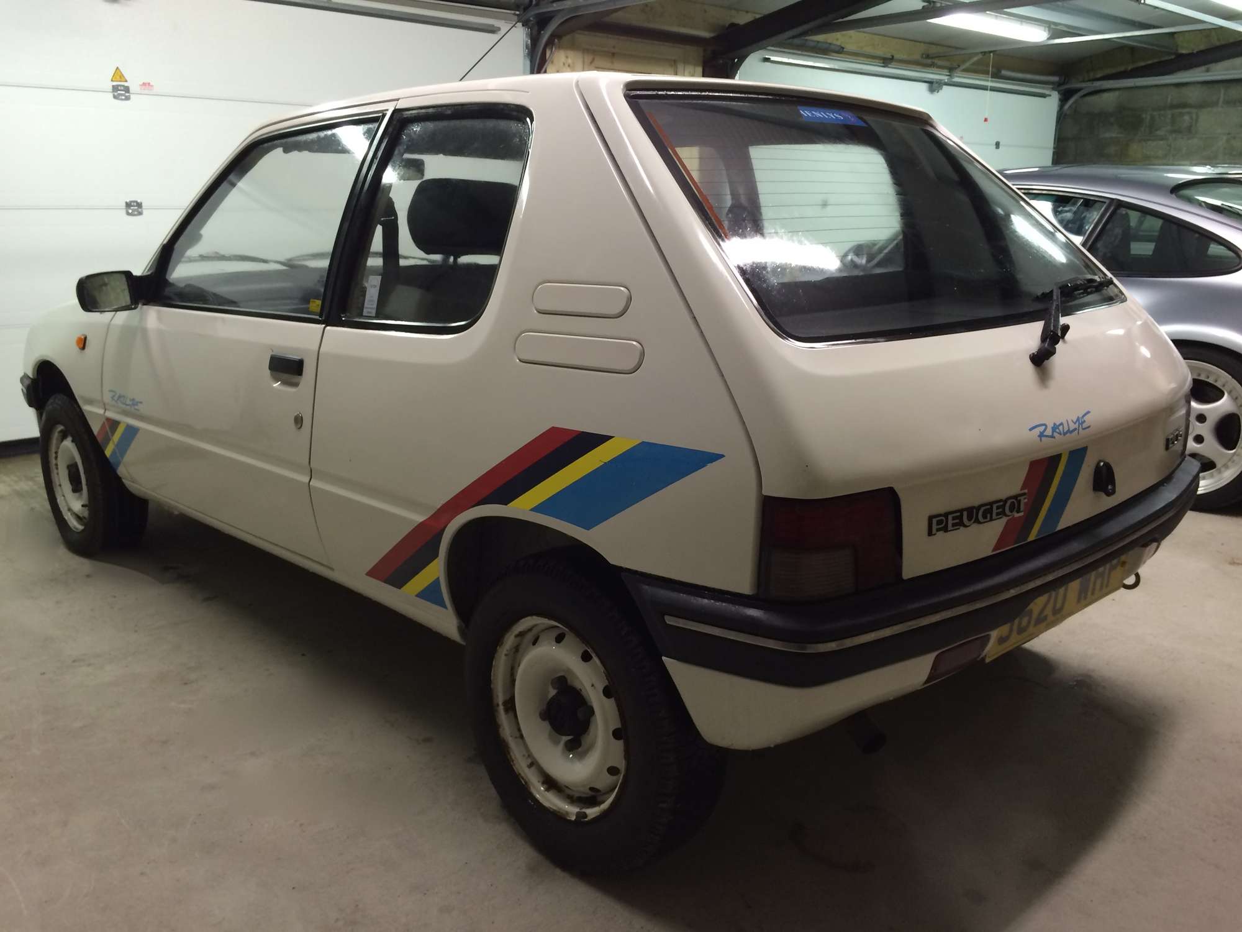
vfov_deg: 48.2
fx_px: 1041
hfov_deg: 61.7
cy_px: 466
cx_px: 621
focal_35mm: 29
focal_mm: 4.15
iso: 100
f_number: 2.2
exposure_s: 1/33
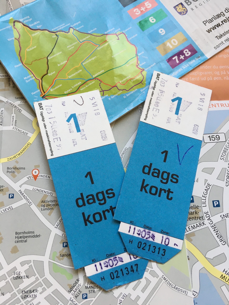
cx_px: 114
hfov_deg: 48.2
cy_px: 152
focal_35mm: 29
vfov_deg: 61.7
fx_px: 256
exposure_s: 1/33
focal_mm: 4.15
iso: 40
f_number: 2.2
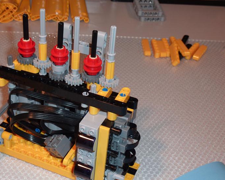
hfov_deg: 30.8
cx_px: 80
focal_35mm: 61
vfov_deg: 25.0
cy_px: 100
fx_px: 406
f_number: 3.7
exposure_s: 1/30
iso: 100
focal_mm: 6.9
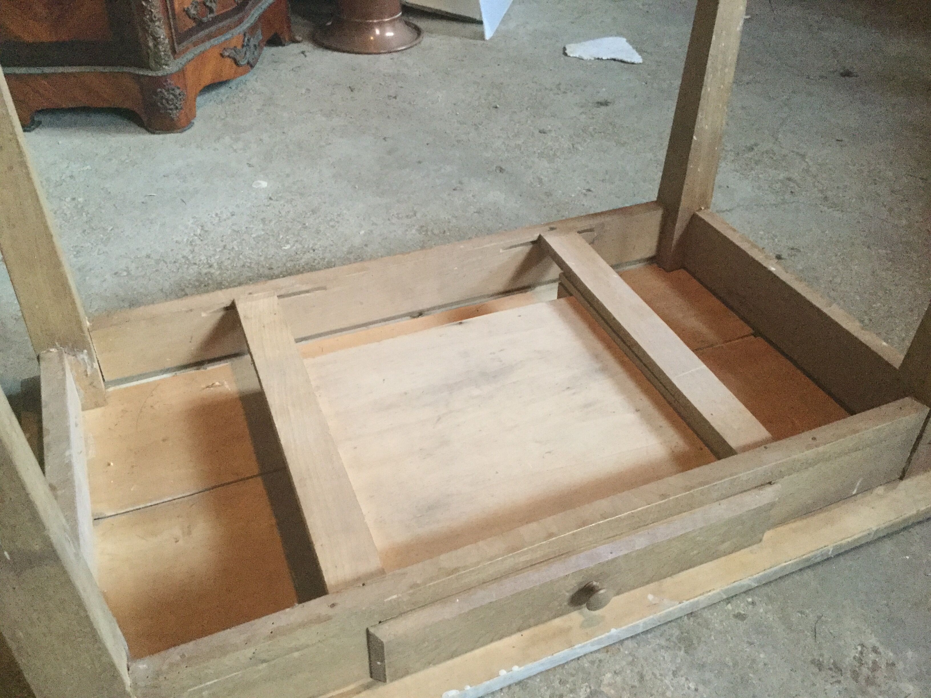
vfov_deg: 45.4
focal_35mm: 31
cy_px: 349
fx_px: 834
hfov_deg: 58.4
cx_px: 466
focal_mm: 3.3
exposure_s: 1/17
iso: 320
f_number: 2.4
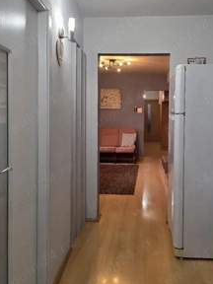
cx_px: 138
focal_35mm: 32
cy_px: 121
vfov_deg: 56.6
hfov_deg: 43.7
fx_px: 263
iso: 200
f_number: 1.7
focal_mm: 6.3
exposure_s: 1/101
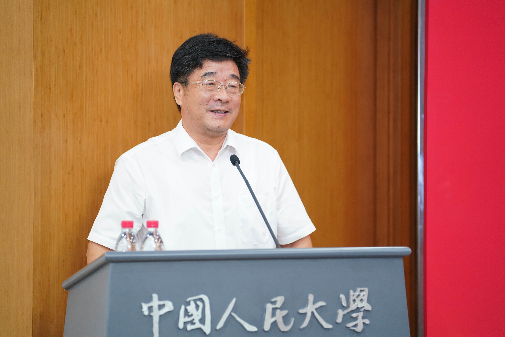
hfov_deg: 13.9
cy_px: 168
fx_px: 2076
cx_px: 252
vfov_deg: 9.3
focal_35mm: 148
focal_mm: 148
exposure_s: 1/100
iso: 2500
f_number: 2.8
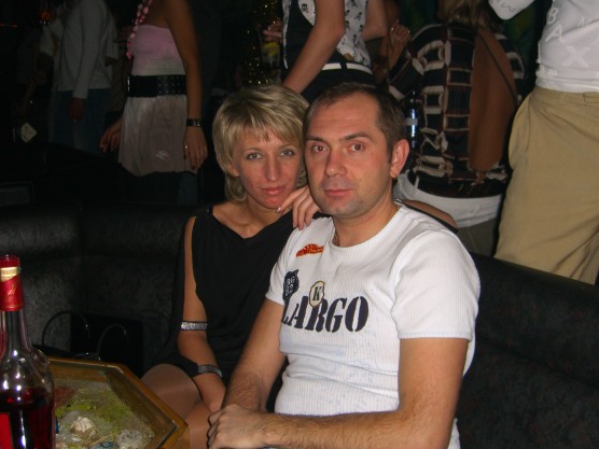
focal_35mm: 41
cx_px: 304
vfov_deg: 35.1
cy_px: 230
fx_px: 709
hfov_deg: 45.8
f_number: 2.8
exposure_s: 1/60
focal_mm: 7.9
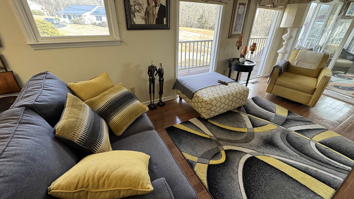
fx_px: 150
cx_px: 181
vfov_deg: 67.0
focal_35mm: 16
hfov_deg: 99.3
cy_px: 94
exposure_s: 1/120
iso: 200
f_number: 2.2
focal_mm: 2.22
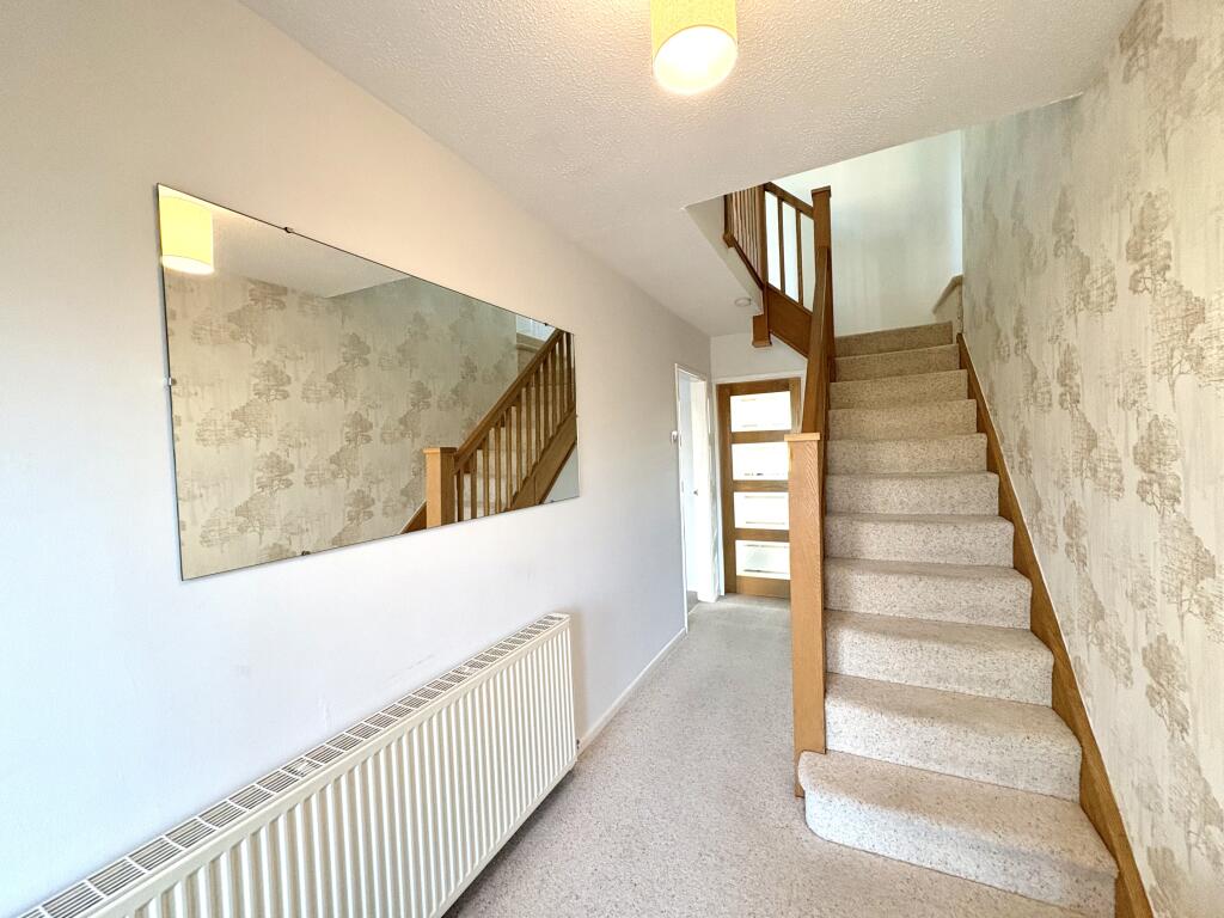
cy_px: 459
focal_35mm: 14
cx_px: 612
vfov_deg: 85.7
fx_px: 495
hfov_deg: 102.1
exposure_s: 1/100
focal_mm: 2.22
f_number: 2.2
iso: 320
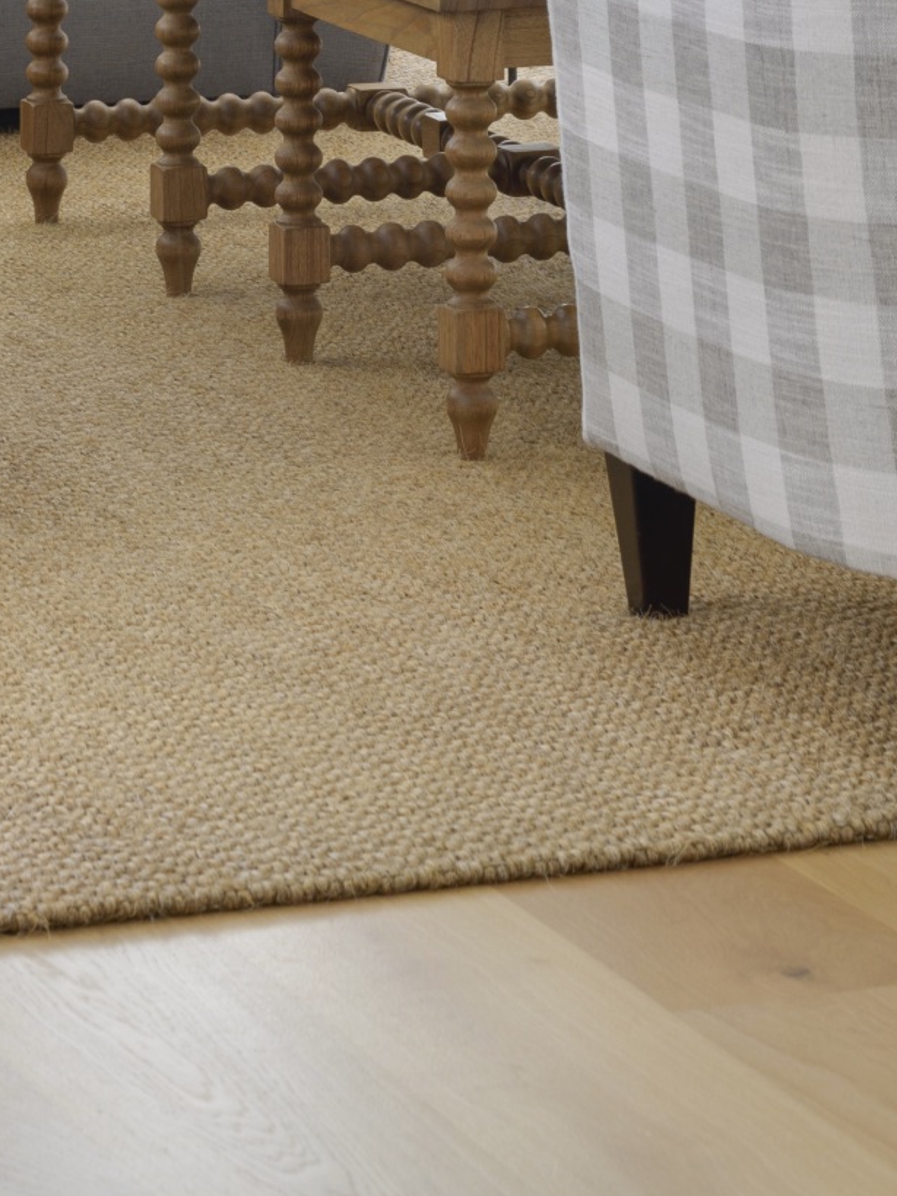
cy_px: -850
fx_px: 5841
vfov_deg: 11.0
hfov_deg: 8.8
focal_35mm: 169
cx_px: 453
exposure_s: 1/20
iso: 100
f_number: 8
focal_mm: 50
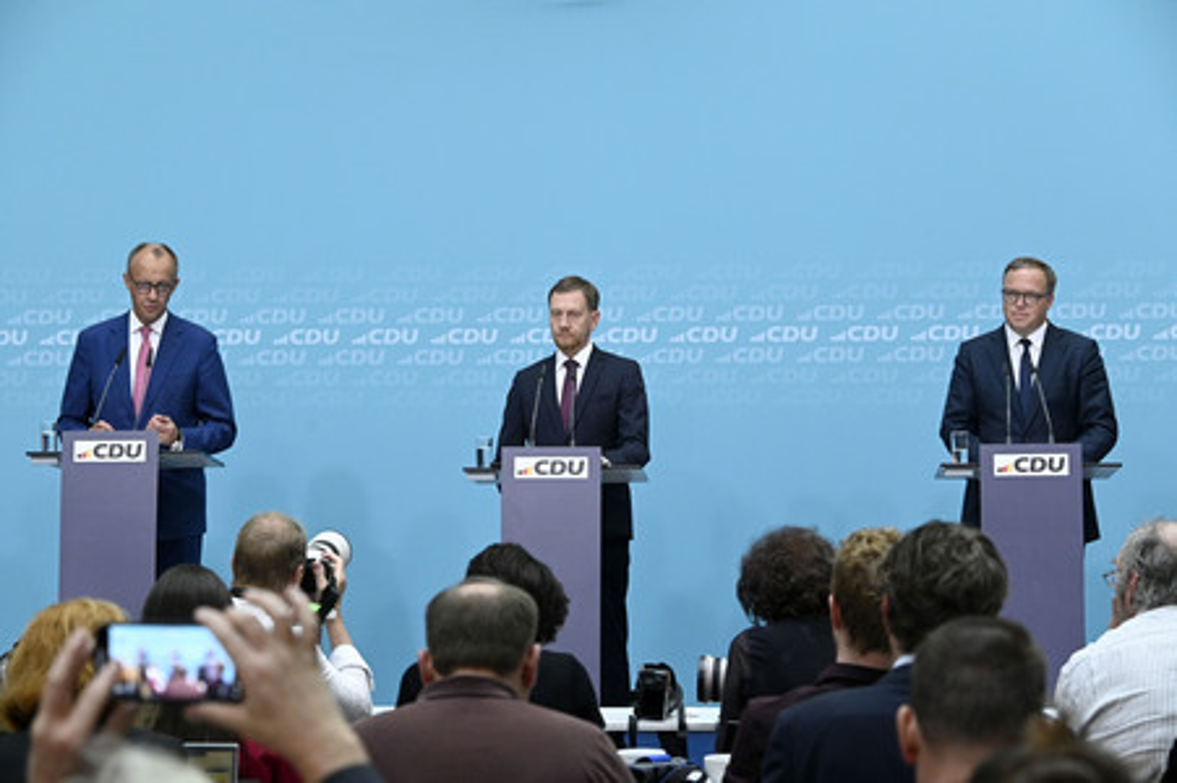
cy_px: 392
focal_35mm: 100
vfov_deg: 13.7
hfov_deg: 20.4
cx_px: 588
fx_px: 3267
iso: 5000
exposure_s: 1/500
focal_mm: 100
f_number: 7.1
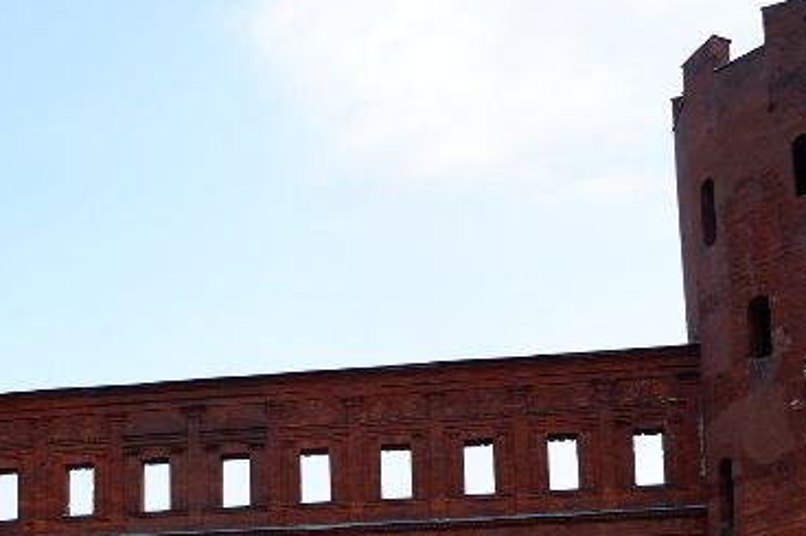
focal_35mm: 64
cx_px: 118
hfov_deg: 30.4
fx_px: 1432
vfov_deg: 19.5
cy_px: 704
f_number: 6.4
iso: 200
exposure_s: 1/150
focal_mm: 15
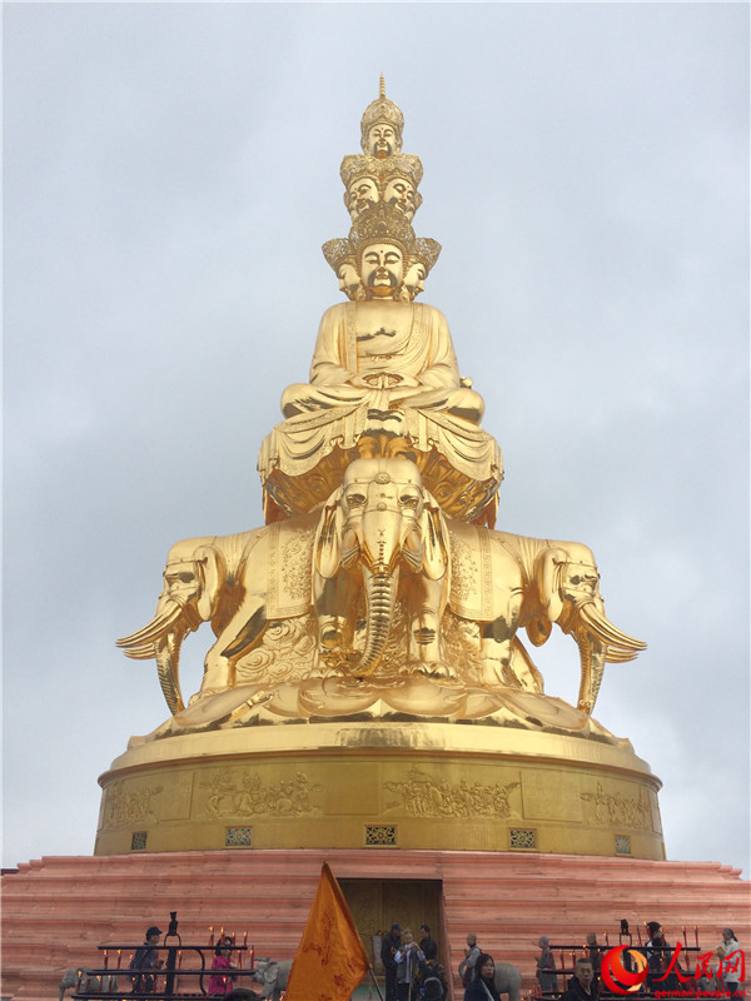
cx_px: 376
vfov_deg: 61.7
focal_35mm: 29
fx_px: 839
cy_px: 500
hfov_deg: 48.2
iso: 32
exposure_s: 1/2415
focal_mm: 4.15
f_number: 2.2
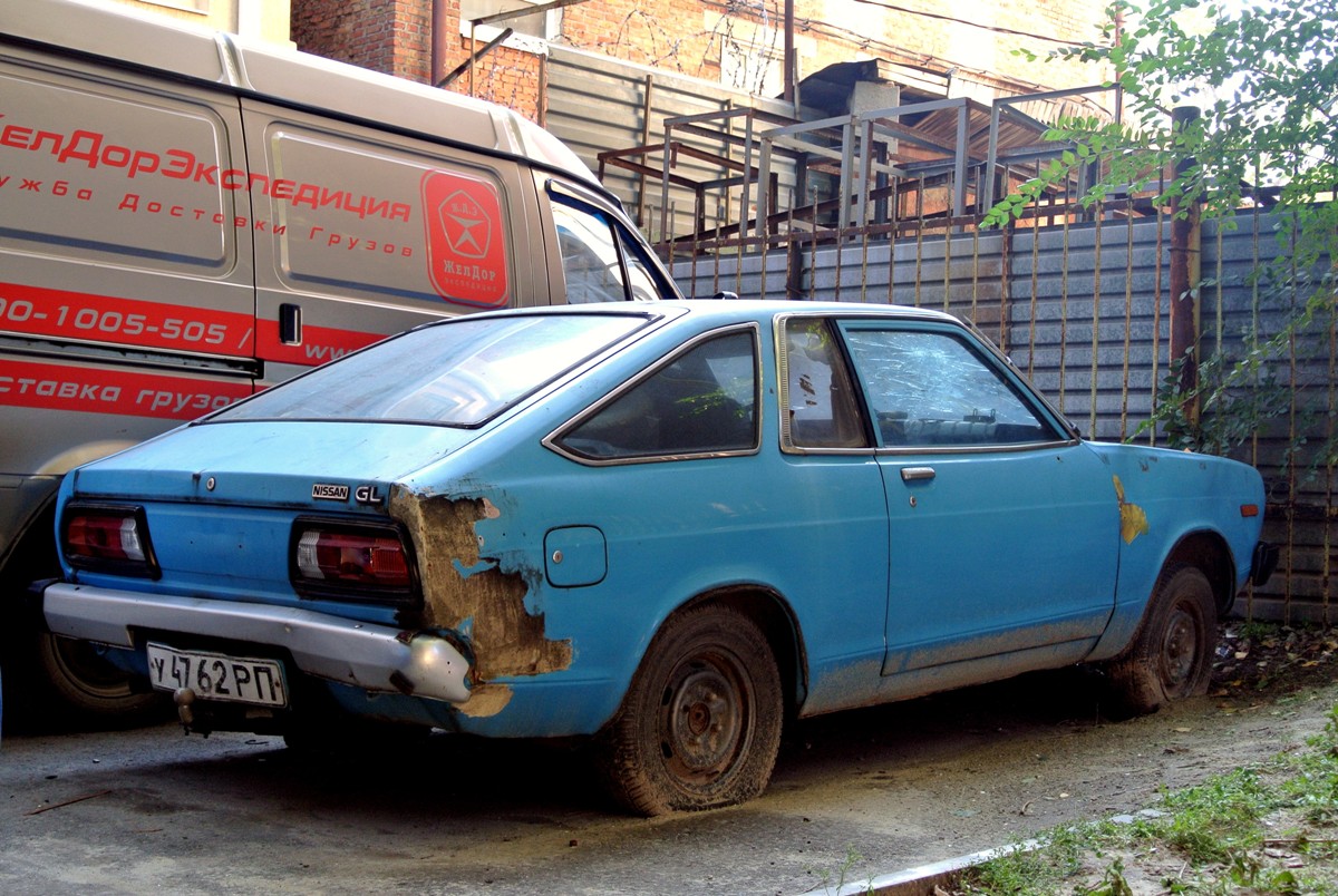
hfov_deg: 38.8
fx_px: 1898
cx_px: 669
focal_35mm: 51
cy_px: 448
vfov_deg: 26.6
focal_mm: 18.9
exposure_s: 1/60
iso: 160
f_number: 4.8
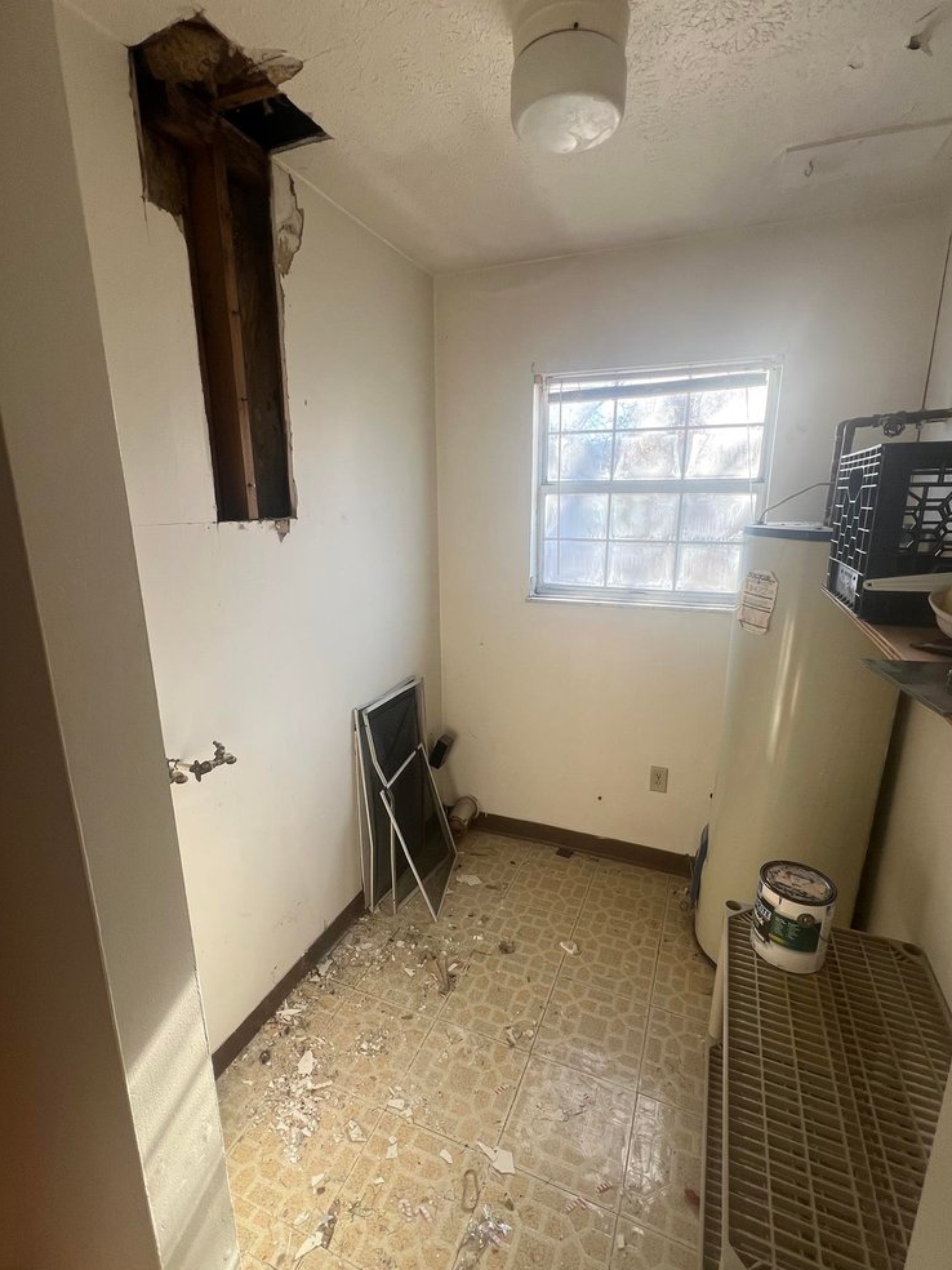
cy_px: 650
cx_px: 481
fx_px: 550
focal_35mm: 15
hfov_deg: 81.7
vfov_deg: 98.2
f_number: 1.8
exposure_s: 1/99
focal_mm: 1.57
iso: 40
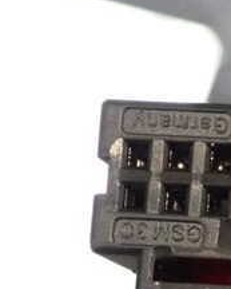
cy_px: 245
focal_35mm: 222
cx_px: 343
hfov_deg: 6.9
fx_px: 1896
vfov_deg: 8.7
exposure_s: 1/60
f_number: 4.3
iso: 4000
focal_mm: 14.62
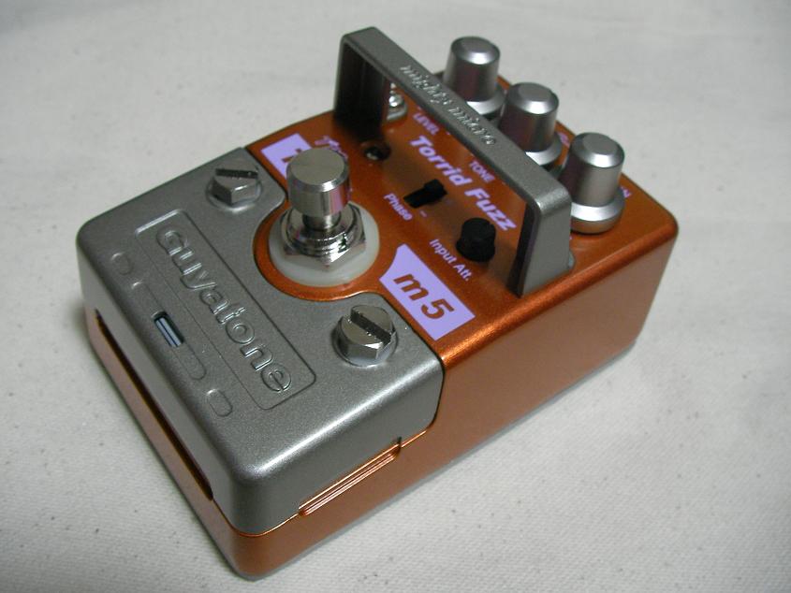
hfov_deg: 49.0
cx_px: 396
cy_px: 296
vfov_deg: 37.7
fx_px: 868
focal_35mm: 38
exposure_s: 1/8.1
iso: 200
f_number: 3.5
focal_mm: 6.3
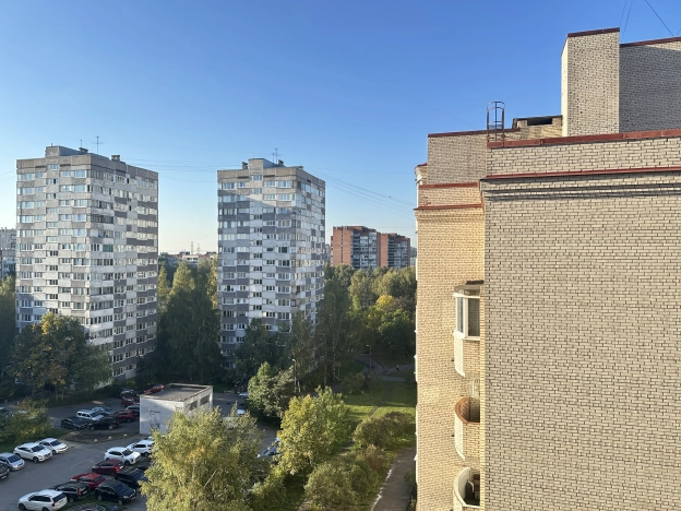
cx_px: 340
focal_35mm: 24
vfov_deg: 56.8
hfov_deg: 71.6
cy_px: 256
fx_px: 472
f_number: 1.78
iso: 80
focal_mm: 6.86
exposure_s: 1/1321
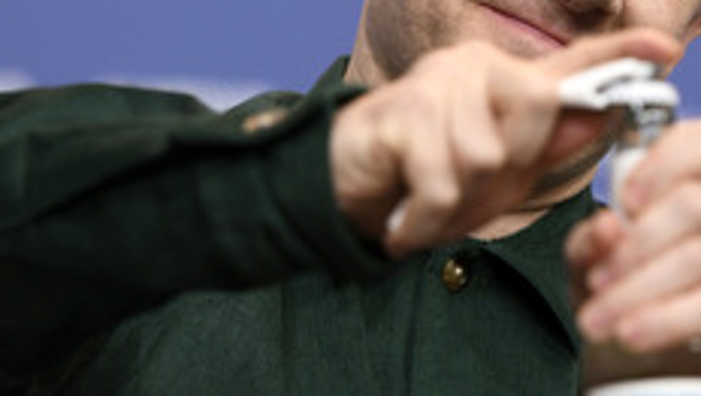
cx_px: 452
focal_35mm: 305
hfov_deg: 7.1
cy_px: 27
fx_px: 5674
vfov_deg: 4.0
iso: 1250
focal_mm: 150
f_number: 3.5
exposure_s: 1/320
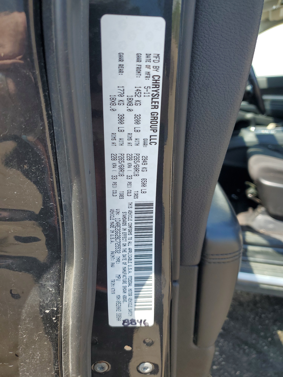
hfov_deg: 53.1
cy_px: 188
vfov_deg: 67.3
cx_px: 142
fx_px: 283
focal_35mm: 26
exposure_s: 1/769
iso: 50
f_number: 1.5
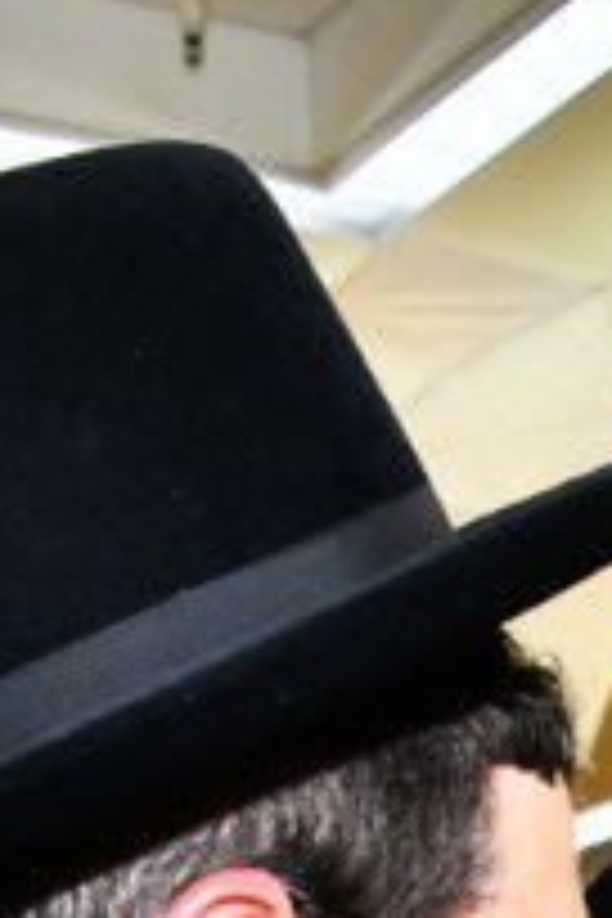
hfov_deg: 8.4
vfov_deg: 12.0
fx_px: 4029
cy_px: 1624
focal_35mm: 158
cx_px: 1107
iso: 1250
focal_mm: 28
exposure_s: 1/160
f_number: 5.6
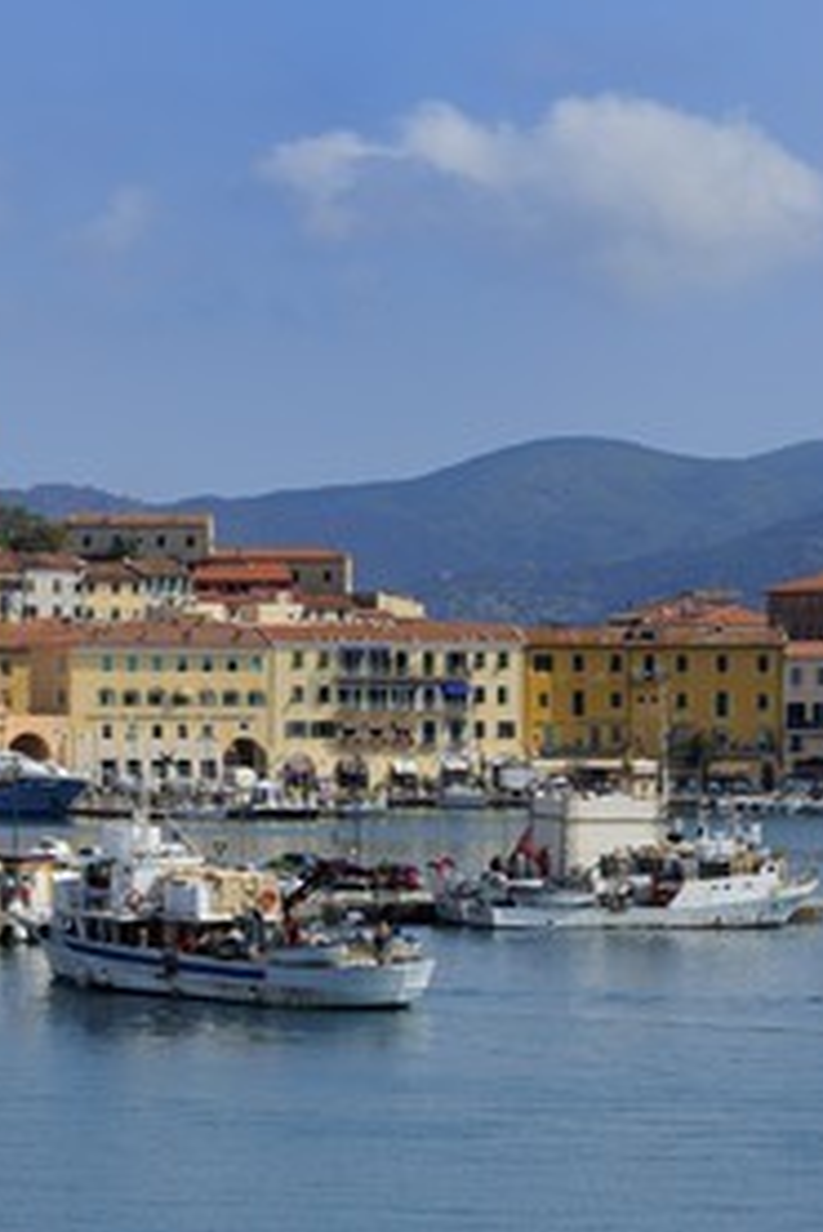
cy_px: 614
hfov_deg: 8.0
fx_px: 5822
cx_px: -24
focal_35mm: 170
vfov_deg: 12.1
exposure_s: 1/250
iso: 200
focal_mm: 112
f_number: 14
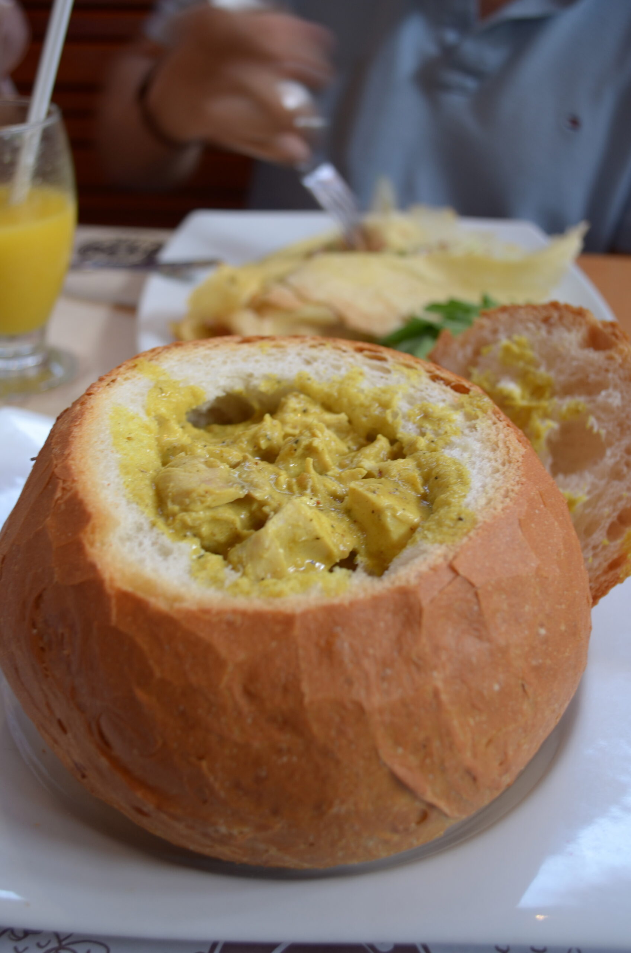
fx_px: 951
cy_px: 476
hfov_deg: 36.7
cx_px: 316
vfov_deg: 53.2
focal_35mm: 36
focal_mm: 24
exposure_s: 1/8
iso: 200
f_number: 4
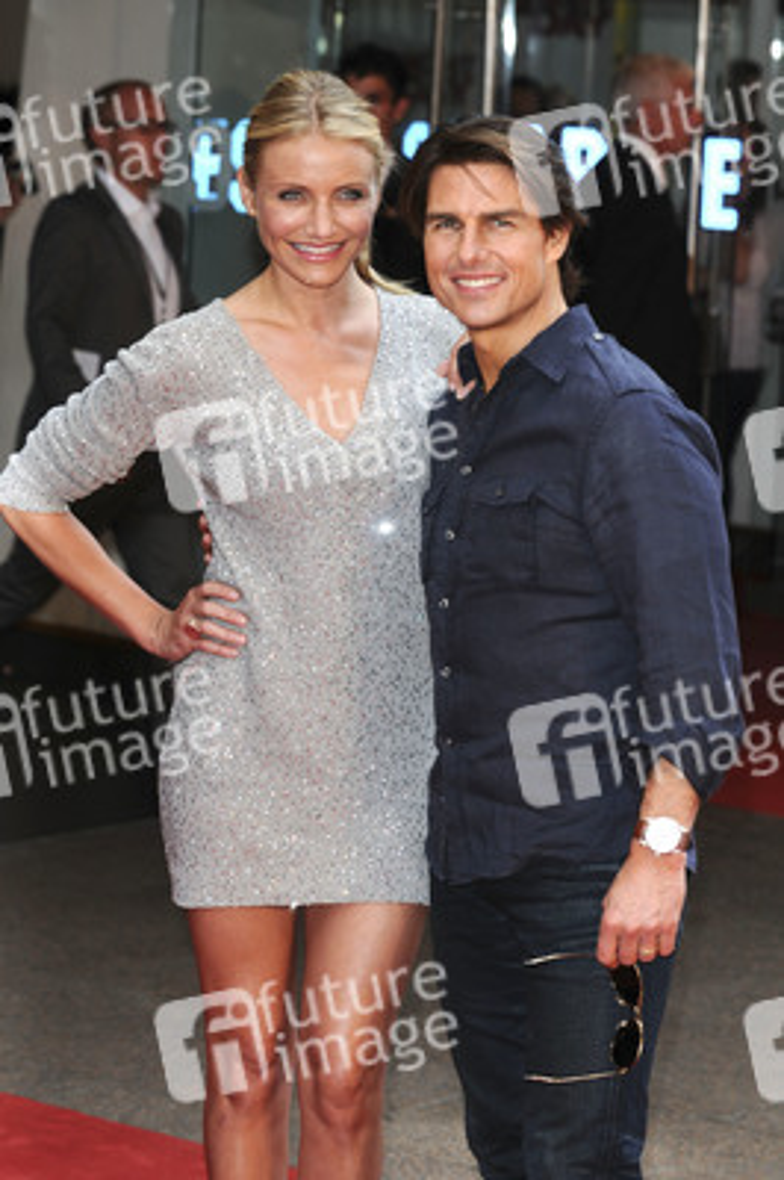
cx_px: 392
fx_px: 3926
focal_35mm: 120
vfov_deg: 17.1
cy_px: 590
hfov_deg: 11.4
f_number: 5
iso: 320
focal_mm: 80
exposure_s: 1/160
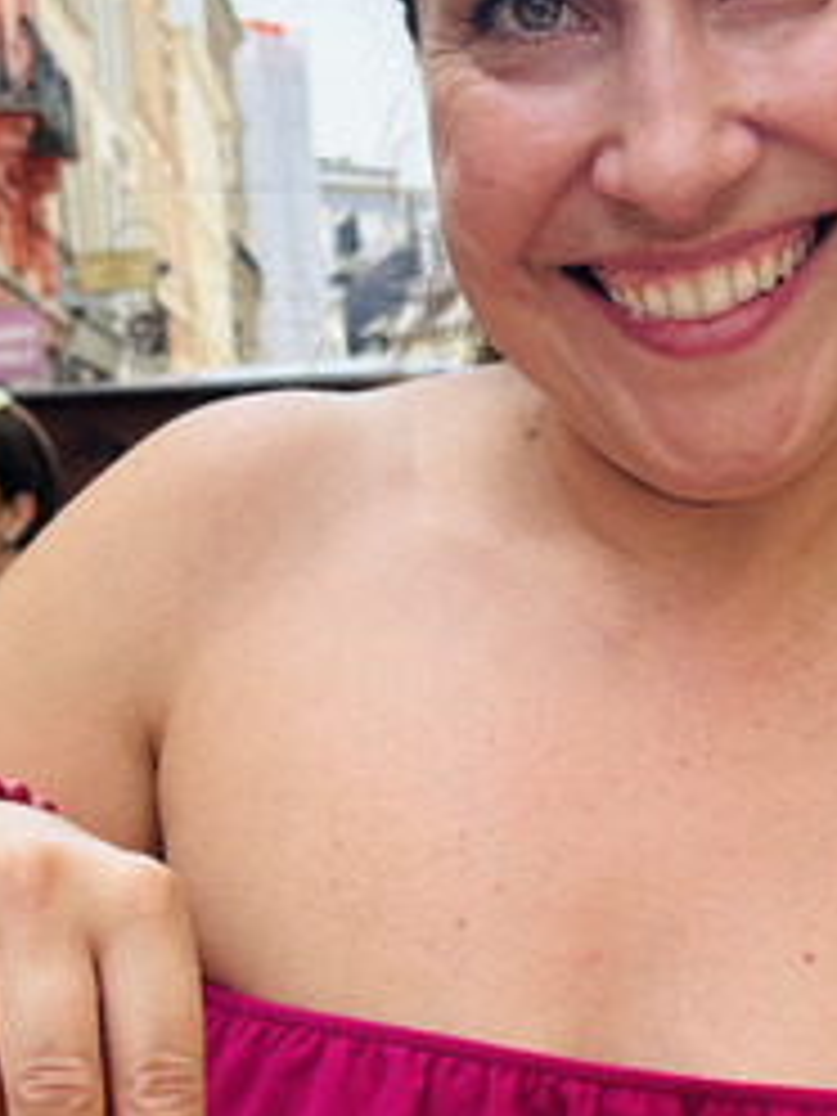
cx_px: 576
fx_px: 2257
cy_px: 866
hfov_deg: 20.9
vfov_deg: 27.3
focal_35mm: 70
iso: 50
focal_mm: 5.96
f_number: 1.6
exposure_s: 1/498
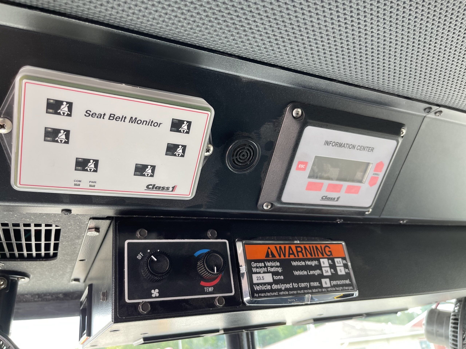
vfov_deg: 53.1
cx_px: 233
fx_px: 350
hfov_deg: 67.3
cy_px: 174
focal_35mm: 26
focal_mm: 5.1
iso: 100
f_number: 1.6
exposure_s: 1/121
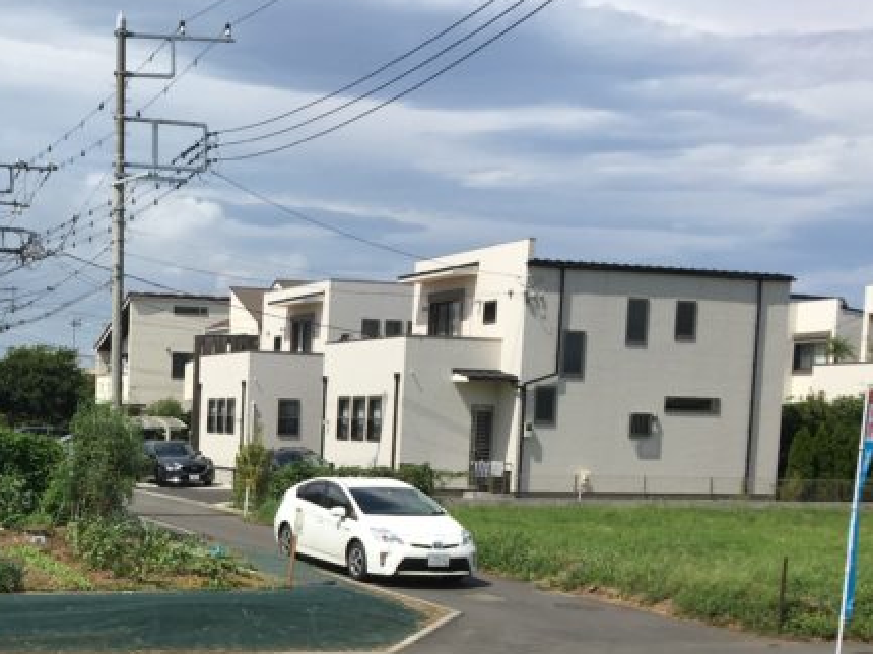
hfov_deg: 33.9
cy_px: 522
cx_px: 112
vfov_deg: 26.5
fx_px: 1361
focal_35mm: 54
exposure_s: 1/2262
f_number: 2.2
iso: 25
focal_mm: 4.15
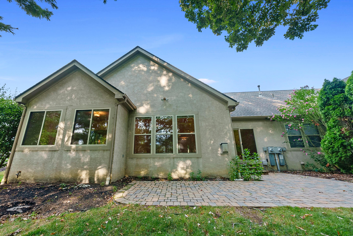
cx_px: 163
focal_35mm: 13
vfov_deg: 85.4
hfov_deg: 108.1
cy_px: 124
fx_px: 128
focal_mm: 12
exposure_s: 1/50
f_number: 11
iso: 640
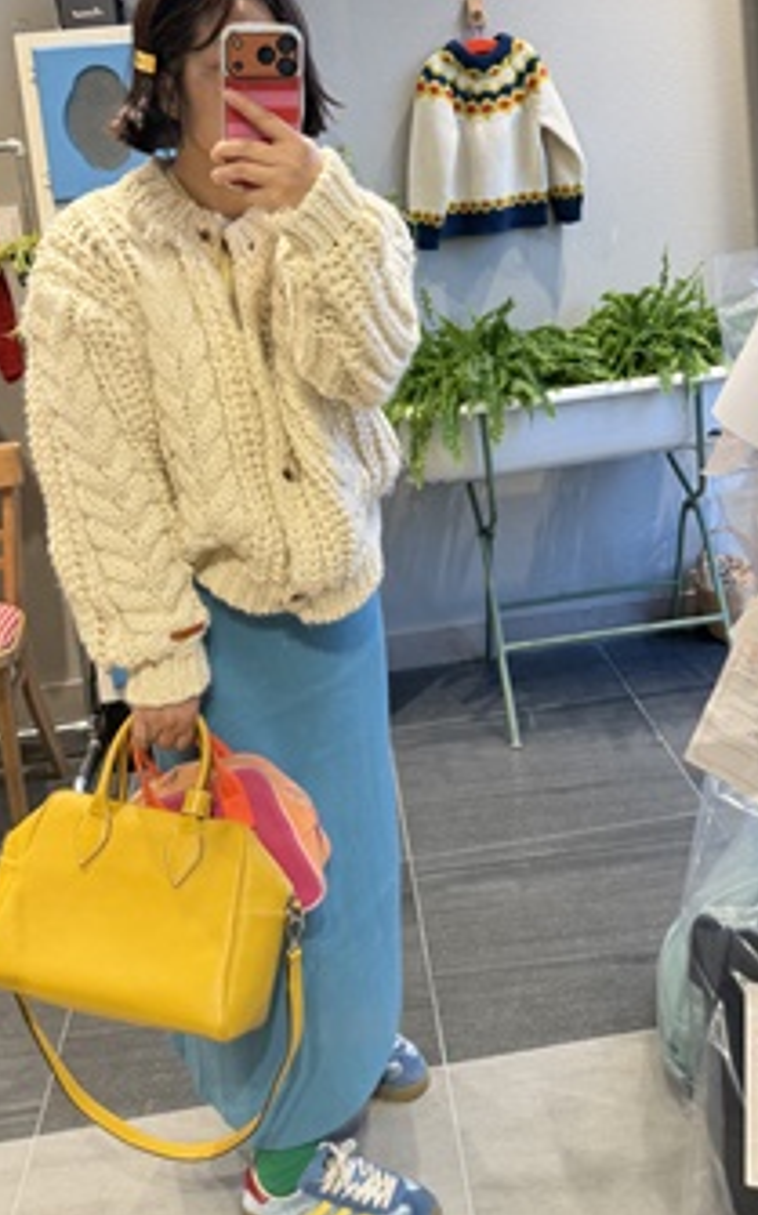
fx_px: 1258
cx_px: 401
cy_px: 316
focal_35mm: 38
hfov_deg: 33.5
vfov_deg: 49.7
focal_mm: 6.76
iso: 160
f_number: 1.78
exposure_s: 1/120
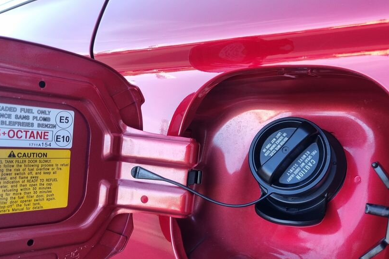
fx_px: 367
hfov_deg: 55.7
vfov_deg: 38.7
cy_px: 160
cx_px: 212
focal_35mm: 34
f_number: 1.8
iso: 64
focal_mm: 5.4
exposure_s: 1/100
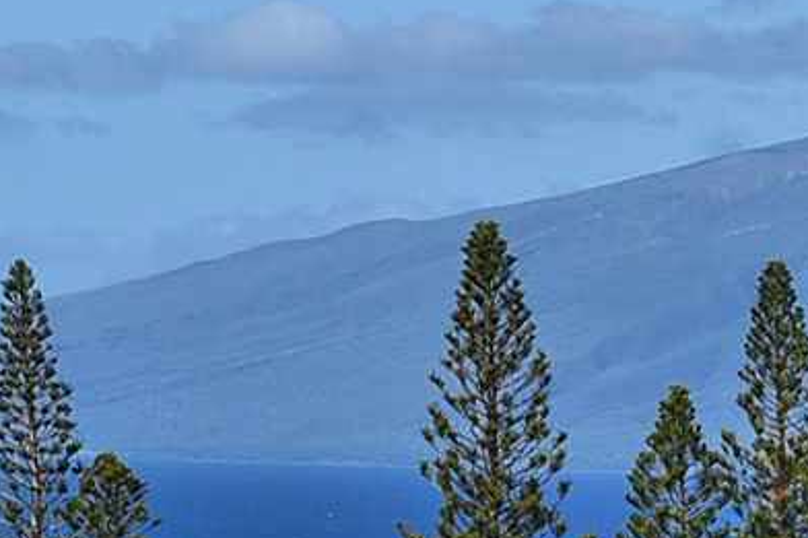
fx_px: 9153
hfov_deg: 5.1
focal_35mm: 408
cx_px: 425
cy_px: 371
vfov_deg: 3.4
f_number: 14
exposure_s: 1/200
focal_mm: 52
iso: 100
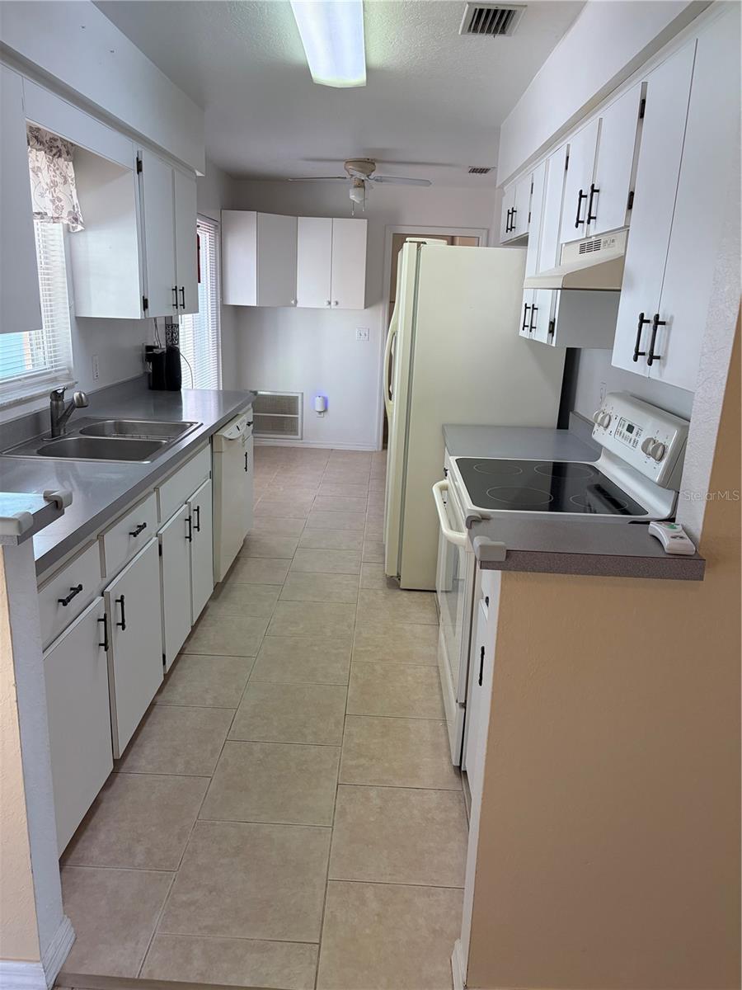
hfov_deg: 53.1
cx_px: 371
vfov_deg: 67.3
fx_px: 743
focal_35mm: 26
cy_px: 495
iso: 125
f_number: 1.6
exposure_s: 1/228
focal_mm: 5.96
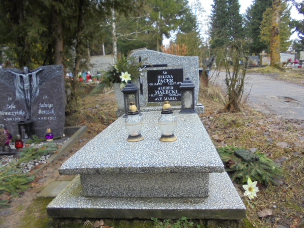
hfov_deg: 67.3
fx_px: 228
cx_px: 152
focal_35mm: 26
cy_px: 114
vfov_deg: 53.1
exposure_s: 1/30
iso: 160
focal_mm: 4.6
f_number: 3.5
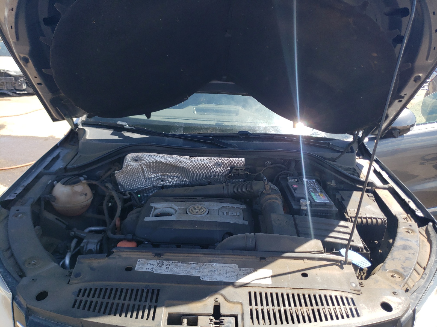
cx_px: 218
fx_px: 328
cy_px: 164
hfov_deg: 67.3
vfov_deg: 53.1
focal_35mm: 26
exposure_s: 1/833
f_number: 1.5
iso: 50
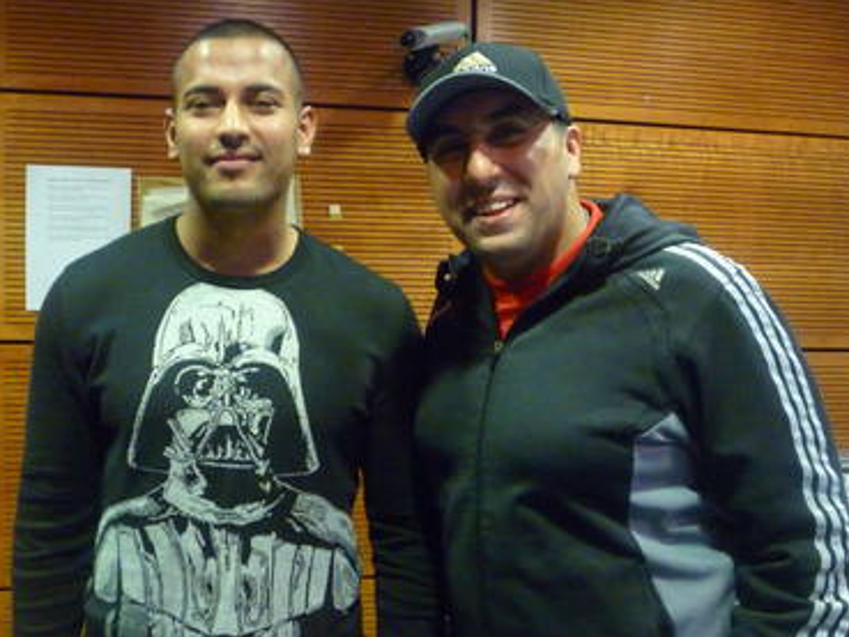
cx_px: 370
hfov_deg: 45.7
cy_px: 360
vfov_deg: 35.1
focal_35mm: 41
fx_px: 1006
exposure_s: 1/10
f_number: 3.7
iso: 800
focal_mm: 6.3
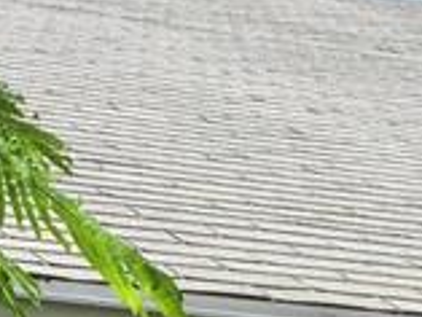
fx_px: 2306
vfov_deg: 7.1
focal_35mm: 189
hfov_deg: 10.5
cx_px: 185
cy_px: 935
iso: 32
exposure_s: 1/1172
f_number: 2.2
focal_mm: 4.15
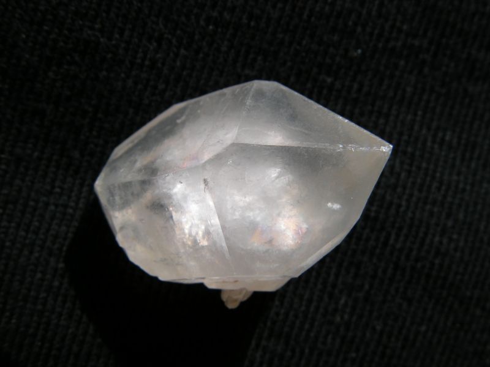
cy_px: 184
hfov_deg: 51.4
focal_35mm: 36
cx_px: 245
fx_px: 510
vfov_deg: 39.7
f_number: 4.8
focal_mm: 6
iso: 50
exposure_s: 1/160
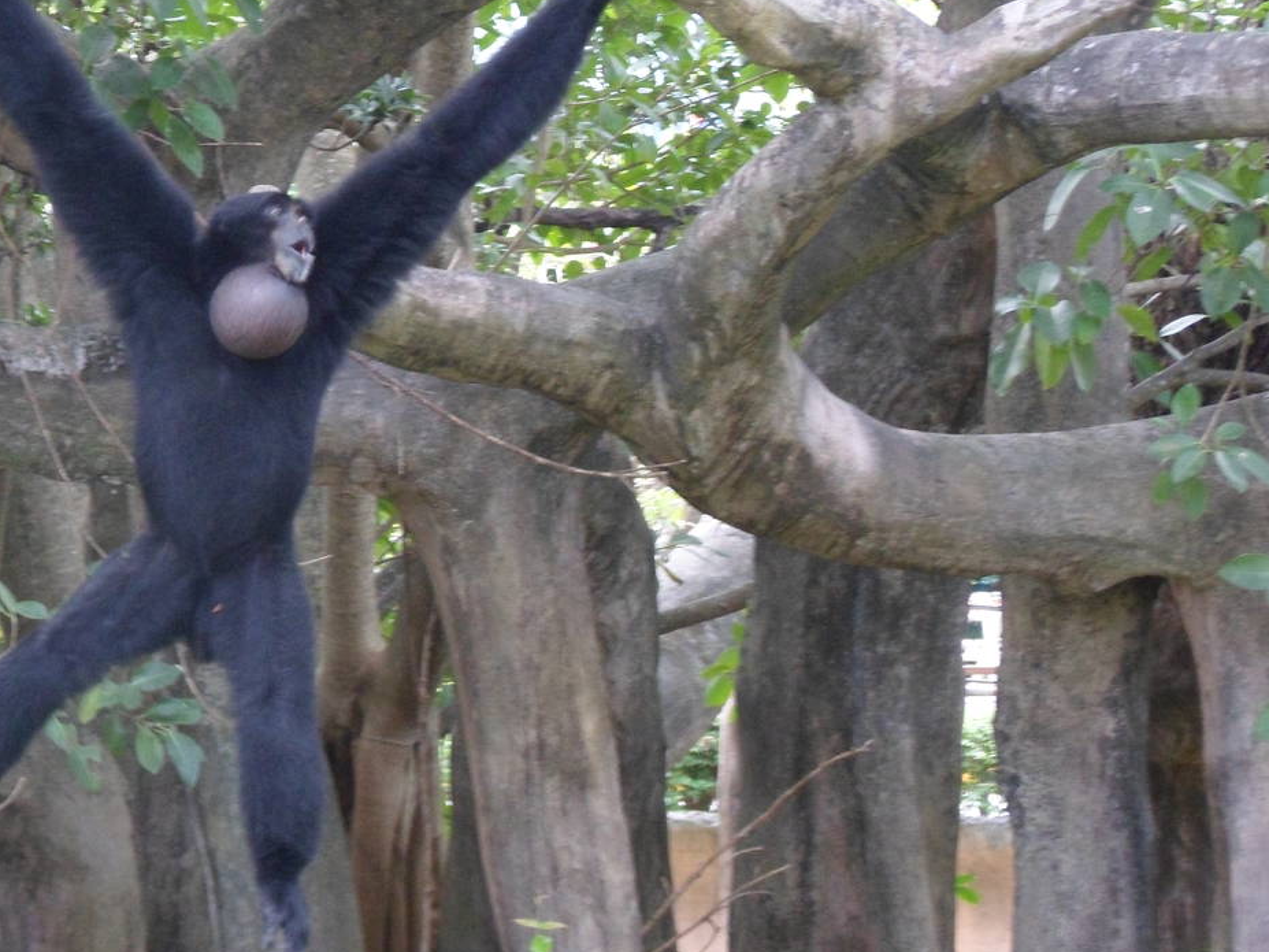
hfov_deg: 13.6
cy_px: 323
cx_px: 283
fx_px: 5315
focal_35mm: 145
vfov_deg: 10.2
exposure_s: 1/45
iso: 200
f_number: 5.1
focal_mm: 14
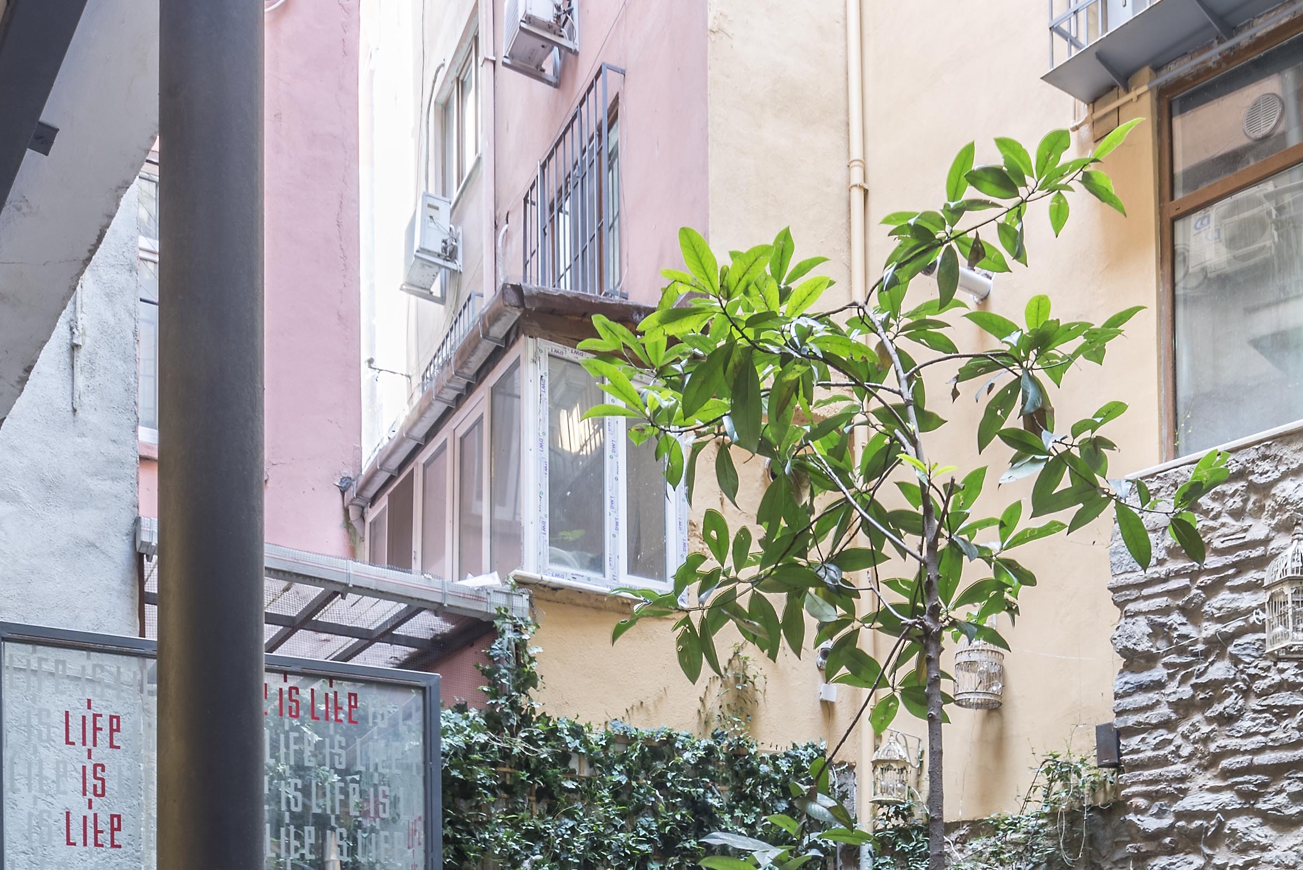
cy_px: 1092
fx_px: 1376
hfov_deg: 50.1
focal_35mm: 38
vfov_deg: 29.3
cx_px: 820
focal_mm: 15
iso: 100
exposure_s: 1/2.5
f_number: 16
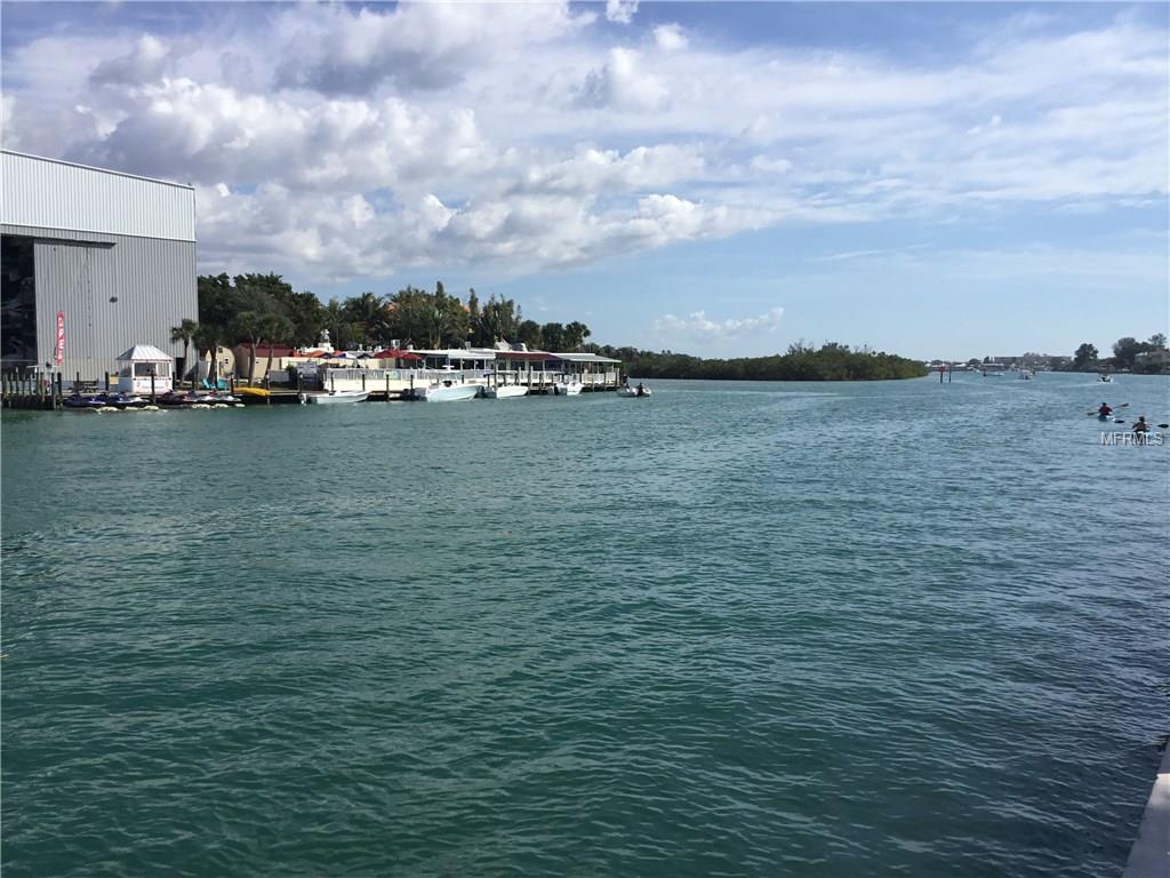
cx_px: 585
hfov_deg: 58.4
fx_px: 1048
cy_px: 439
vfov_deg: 45.4
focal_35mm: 31
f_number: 2.4
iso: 25
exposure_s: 1/2469
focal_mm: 3.3
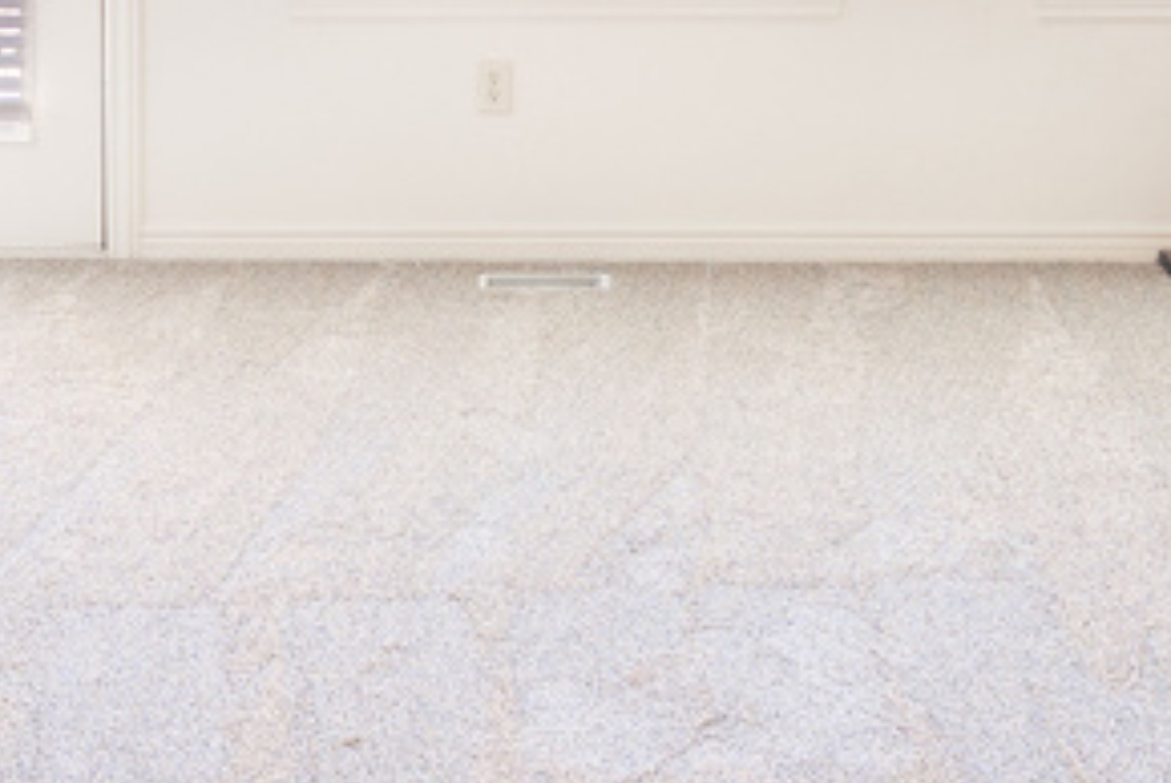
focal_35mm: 61
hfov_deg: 32.6
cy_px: -285
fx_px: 2000
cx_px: 505
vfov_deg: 20.0
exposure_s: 1/250
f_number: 8
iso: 400
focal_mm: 17.4
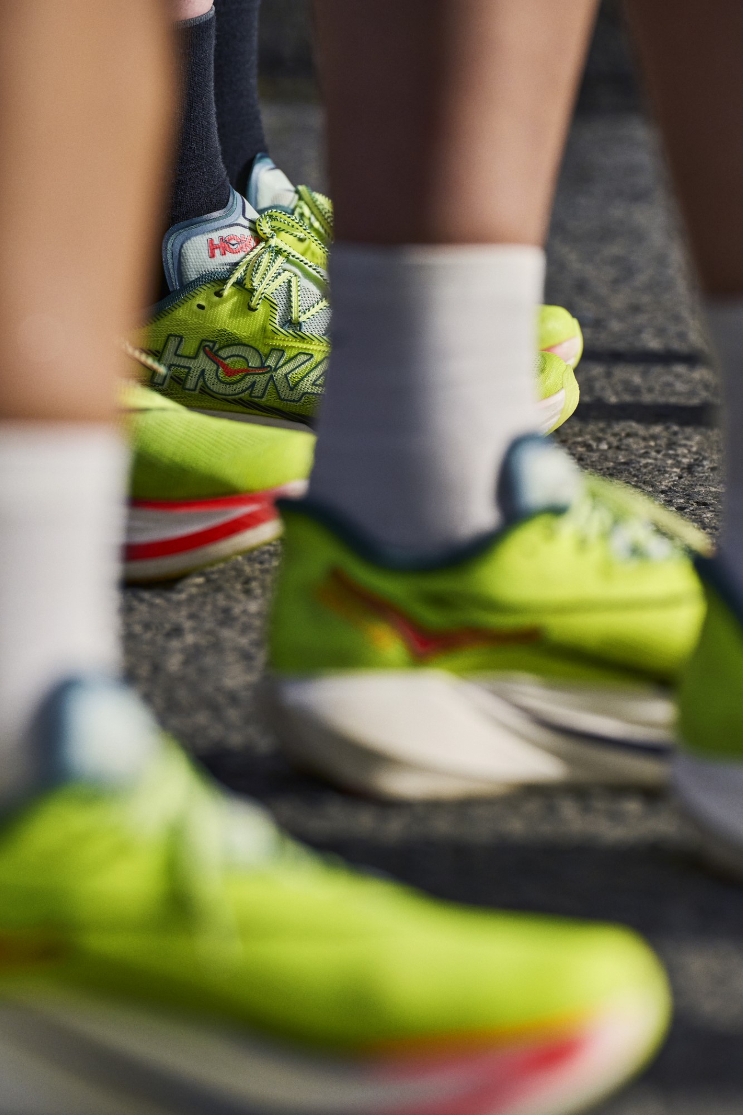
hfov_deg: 6.9
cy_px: 558
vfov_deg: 10.3
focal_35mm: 200
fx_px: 6192
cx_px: 372
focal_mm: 200
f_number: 6.3
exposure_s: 1/6400
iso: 800
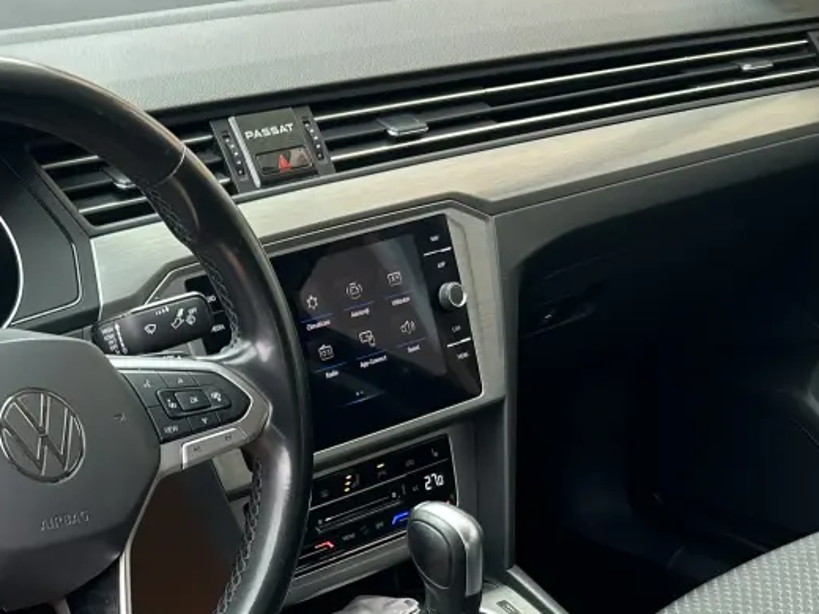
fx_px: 1703
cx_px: 230
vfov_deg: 19.7
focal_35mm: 72
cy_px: 639
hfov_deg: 26.8
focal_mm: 5.7
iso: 32
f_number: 1.5
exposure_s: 1/146
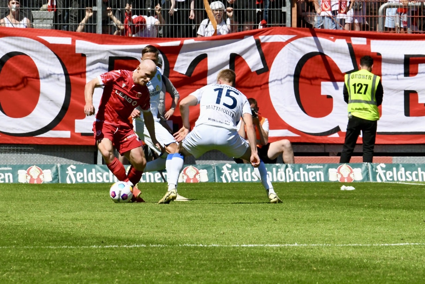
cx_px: 212
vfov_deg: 3.4
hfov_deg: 5.2
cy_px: 142
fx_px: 4721
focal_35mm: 400
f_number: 20
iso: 4000
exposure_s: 1/1600
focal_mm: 400
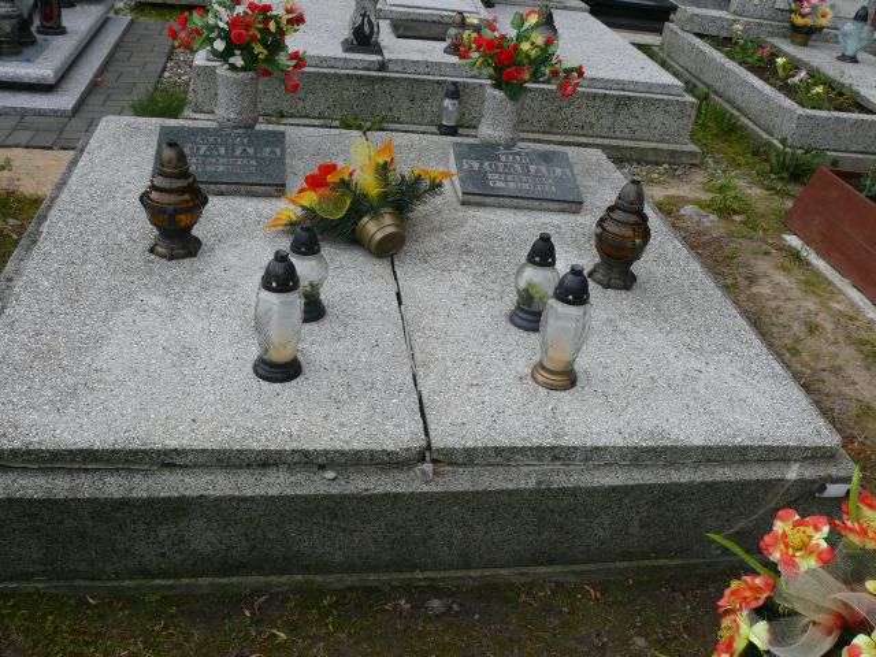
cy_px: 328
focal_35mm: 35
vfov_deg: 40.7
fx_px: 886
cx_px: 438
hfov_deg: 52.6
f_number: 4.5
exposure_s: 1/200
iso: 100
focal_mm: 7.4
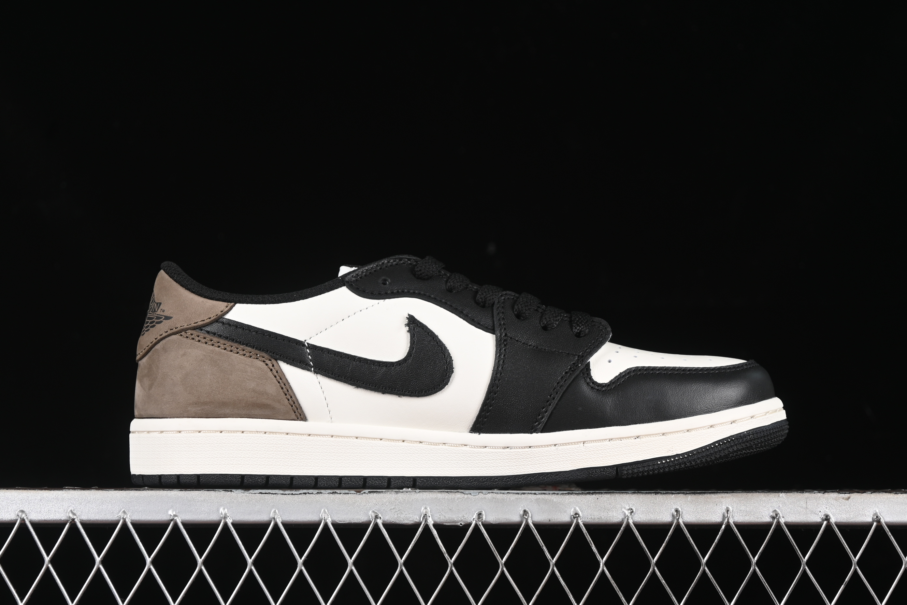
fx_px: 1889
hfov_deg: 27.0
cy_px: 302
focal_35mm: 75
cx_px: 454
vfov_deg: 18.2
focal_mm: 50
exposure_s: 1/60
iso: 160
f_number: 6.3
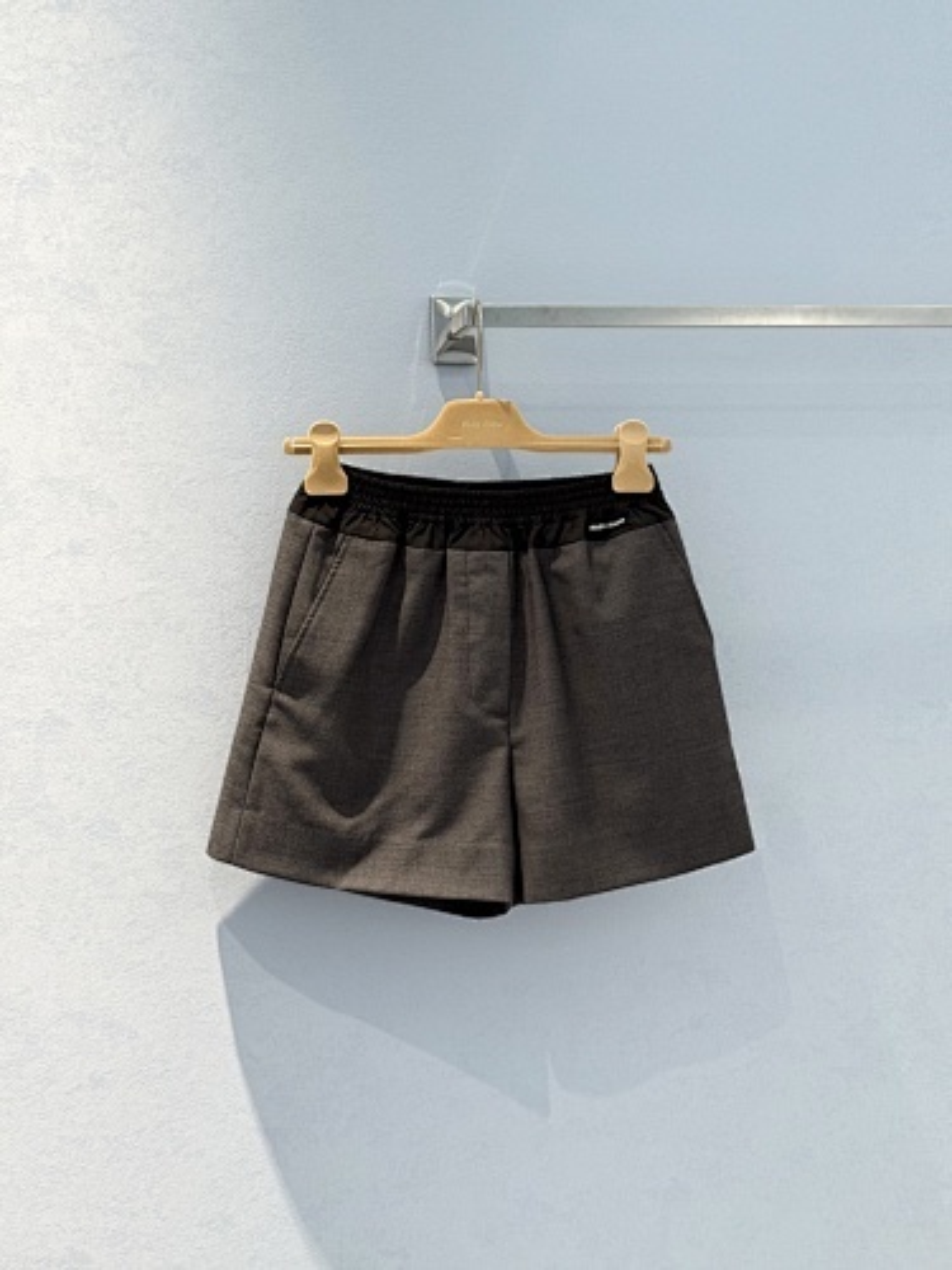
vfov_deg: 39.7
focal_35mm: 48
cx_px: 476
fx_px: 1760
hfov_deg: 30.3
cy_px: 635
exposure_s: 1/103
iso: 100
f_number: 1.78
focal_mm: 6.76
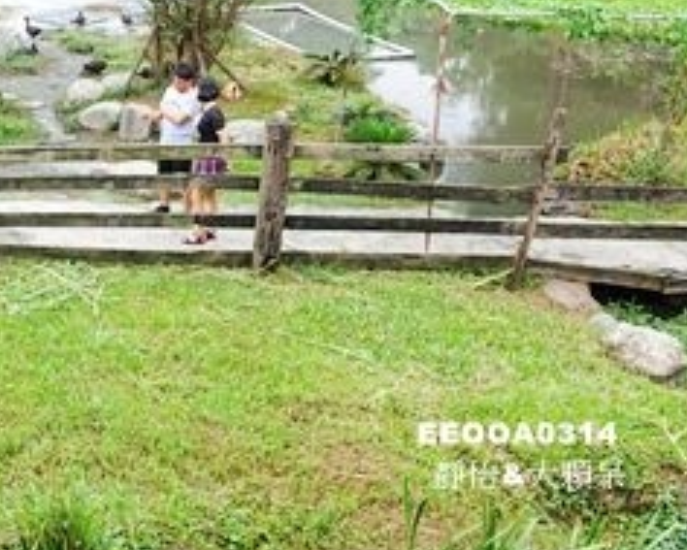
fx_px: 1261
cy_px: 173
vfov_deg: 24.5
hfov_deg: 27.4
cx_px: -105
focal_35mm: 62
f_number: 4
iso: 125
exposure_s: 1/80
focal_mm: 8.8
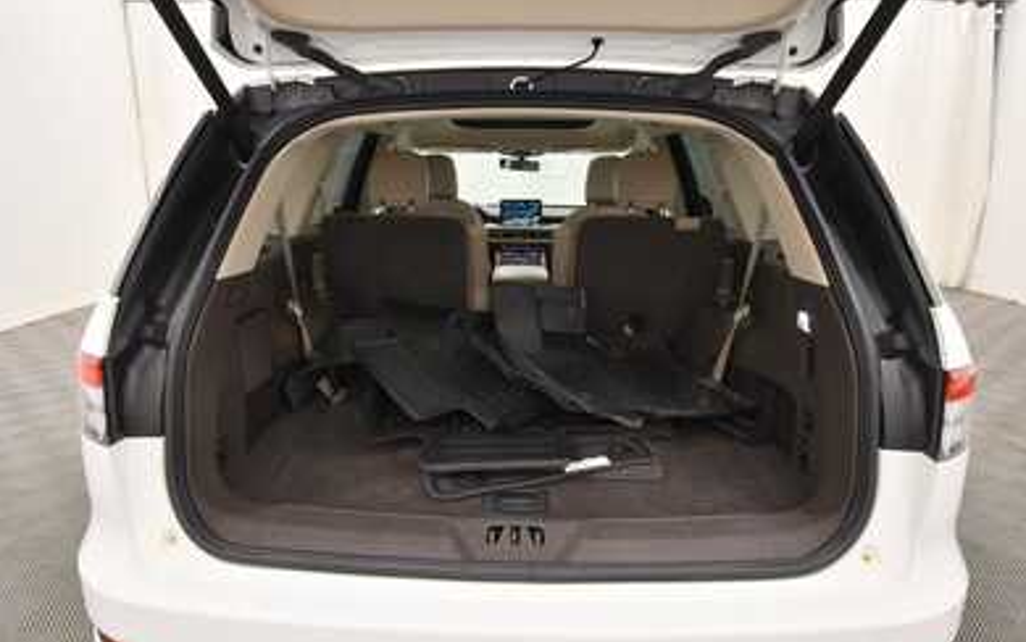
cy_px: 343
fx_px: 643
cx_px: 502
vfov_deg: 53.0
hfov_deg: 77.1
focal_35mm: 23
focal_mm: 15
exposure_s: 1/125
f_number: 5
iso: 900
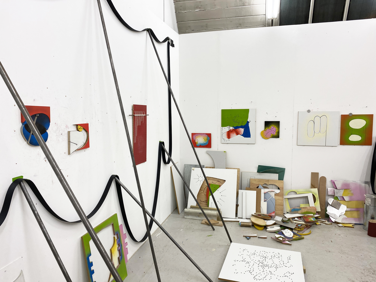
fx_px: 282
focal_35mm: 26
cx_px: 188
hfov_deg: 67.3
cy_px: 141
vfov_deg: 53.1
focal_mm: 4.25
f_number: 1.8
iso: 50
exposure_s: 1/100
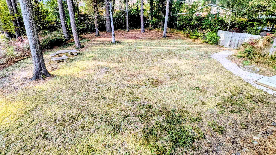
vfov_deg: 65.0
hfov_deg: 99.4
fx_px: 117
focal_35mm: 16
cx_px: 136
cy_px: 49
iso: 51
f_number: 2.2
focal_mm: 1.85
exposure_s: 1/764
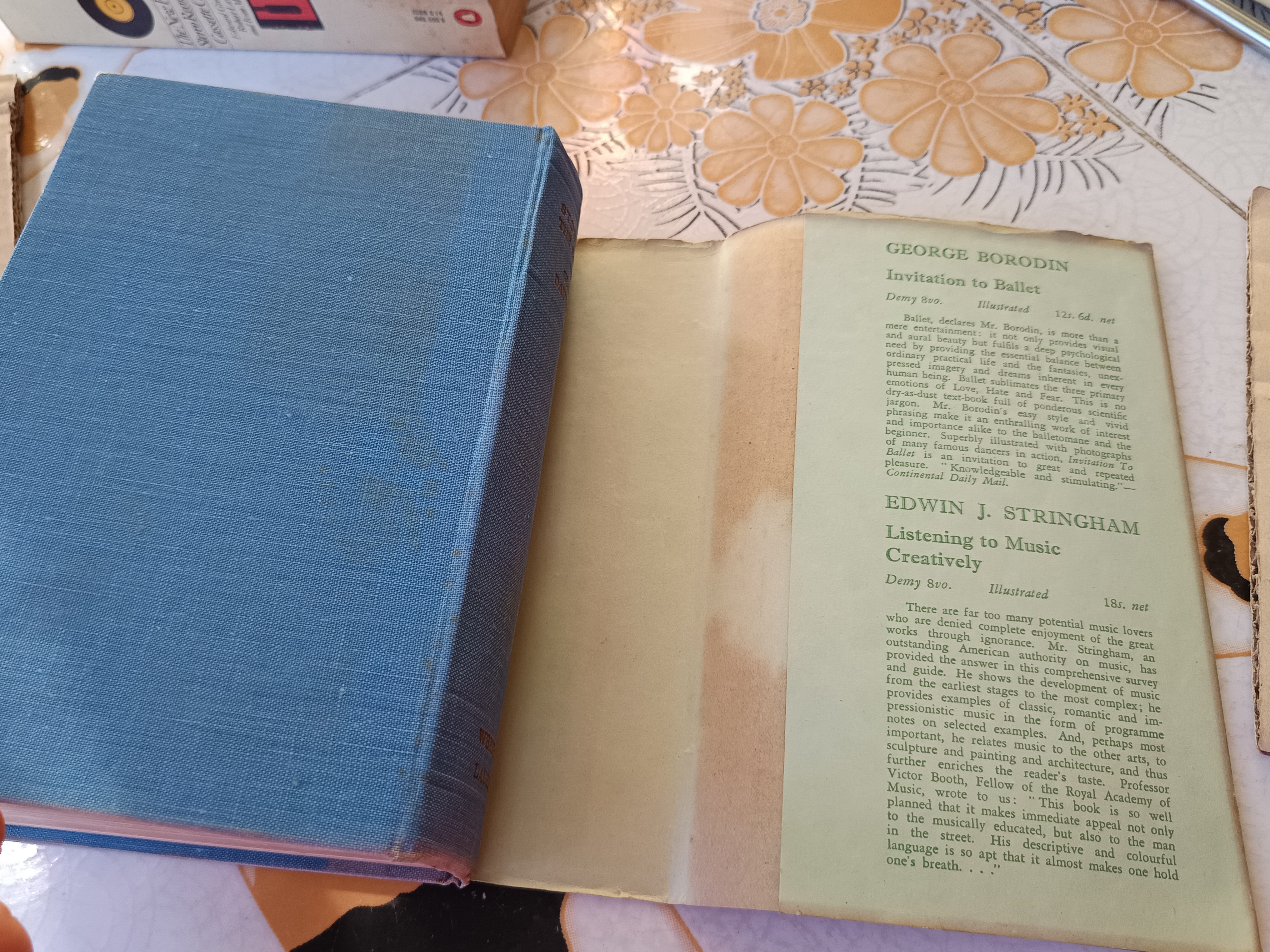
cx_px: 613
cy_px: 491
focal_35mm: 27
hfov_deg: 65.3
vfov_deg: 51.3
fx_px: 991
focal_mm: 5.31
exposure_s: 1/50
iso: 437
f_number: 1.7
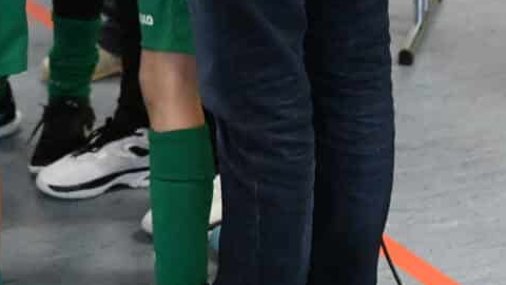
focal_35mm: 152
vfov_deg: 7.7
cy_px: -246
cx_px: 27
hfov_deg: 14.0
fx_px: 2039
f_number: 2.8
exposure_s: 1/1000
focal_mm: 34
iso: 8000
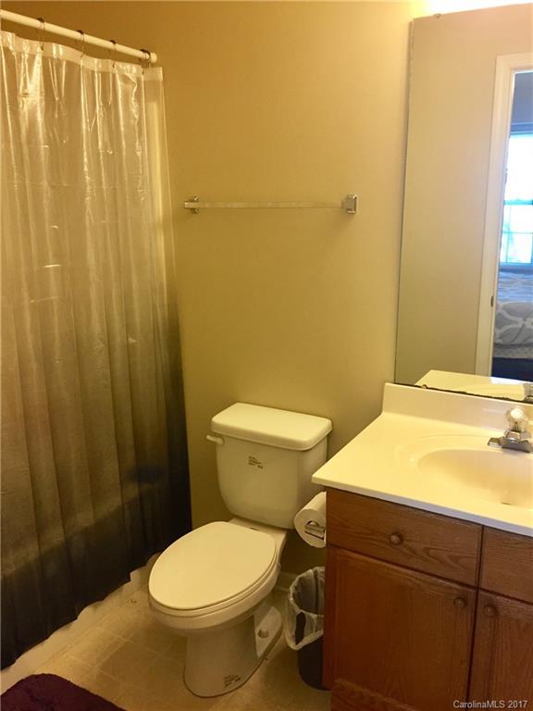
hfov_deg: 48.2
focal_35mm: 29
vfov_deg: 61.7
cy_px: 356
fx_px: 595
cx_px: 266
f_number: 2.2
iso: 50
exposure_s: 1/30
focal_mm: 4.15
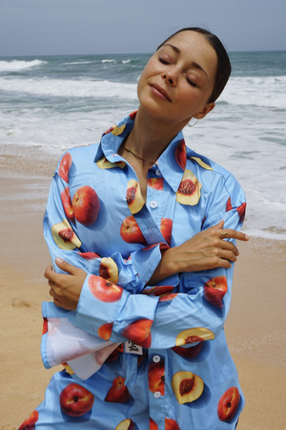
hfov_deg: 36.9
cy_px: 215
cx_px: 143
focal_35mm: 36
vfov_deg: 53.1
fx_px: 429
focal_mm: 36
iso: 100
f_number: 11
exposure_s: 1/320
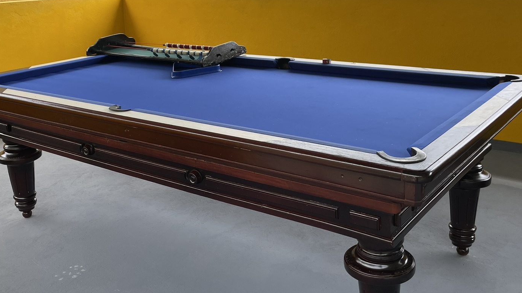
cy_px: 95
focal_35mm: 42
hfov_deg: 48.2
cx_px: 226
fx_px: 581
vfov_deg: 28.1
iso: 32
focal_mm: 4.2
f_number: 1.6
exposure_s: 1/530
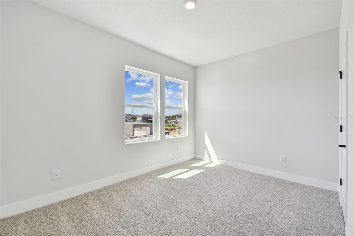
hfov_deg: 100.4
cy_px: 118
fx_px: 147
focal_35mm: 15
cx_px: 177
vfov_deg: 77.3
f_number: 7.1
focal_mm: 10
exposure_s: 1/40
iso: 100
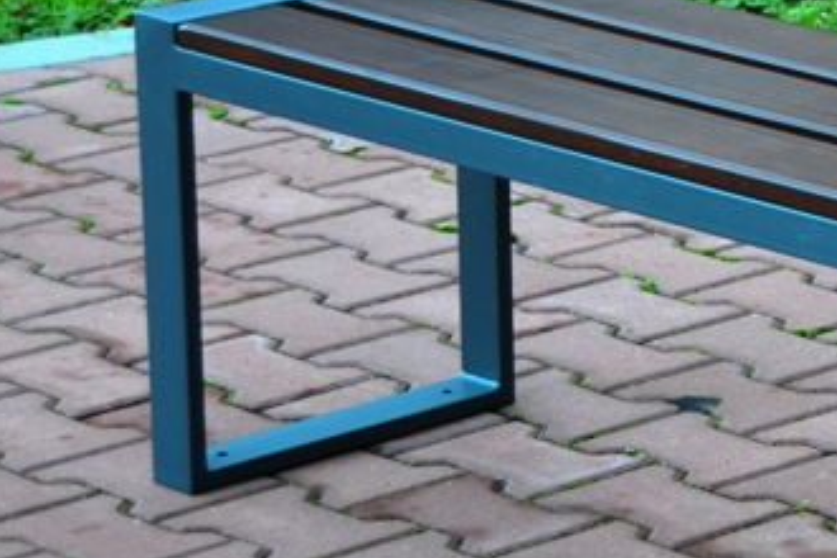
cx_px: 1202
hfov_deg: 9.4
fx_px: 4975
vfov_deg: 6.4
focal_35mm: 214
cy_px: 351
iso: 450
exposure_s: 1/60
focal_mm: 46
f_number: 5.3
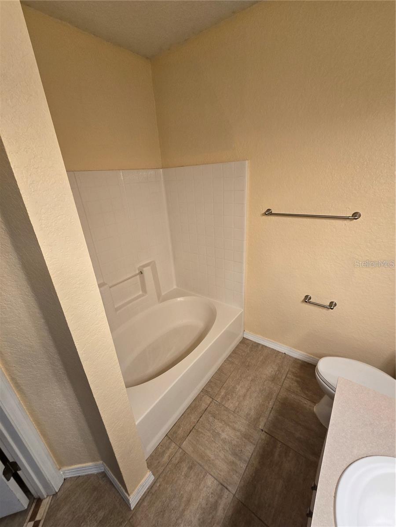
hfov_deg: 89.9
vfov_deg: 106.2
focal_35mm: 13
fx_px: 198
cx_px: 198
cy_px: 264
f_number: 2.2
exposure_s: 1/60
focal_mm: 2.2
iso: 80
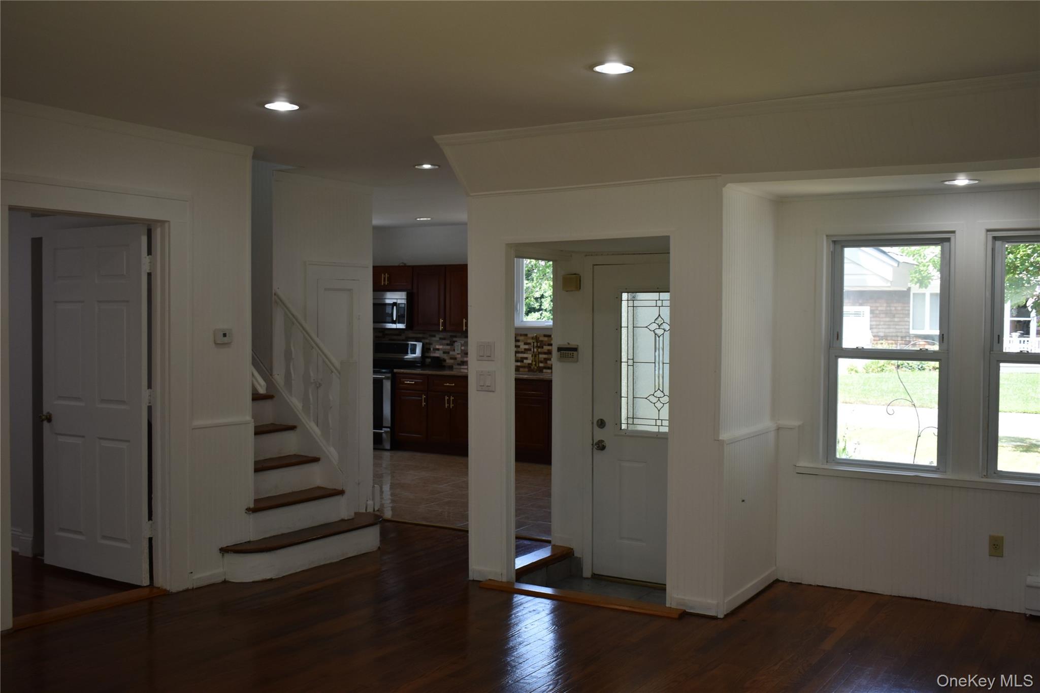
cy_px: 346
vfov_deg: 36.9
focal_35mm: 36
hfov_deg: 53.1
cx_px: 520
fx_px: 1040
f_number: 4.5
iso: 400
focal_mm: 24
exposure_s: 1/250
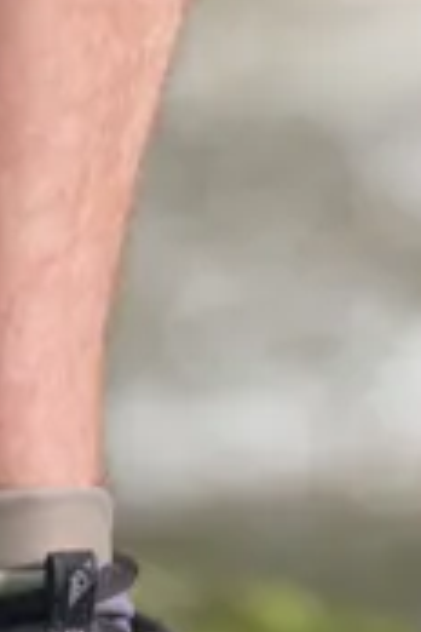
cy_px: 933
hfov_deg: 1.5
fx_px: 16348
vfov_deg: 2.2
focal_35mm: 932
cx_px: -294
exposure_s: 1/1000
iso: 400
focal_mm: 135
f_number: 3.2
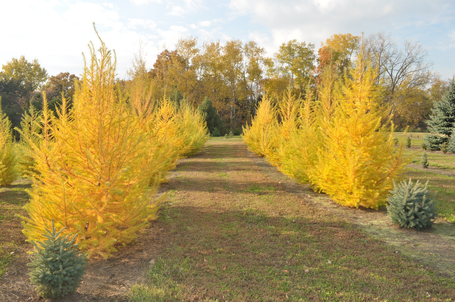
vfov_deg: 47.8
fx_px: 341
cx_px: 228
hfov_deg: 67.4
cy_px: 151
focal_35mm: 27
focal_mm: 18
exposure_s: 1/200
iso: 200
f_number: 8
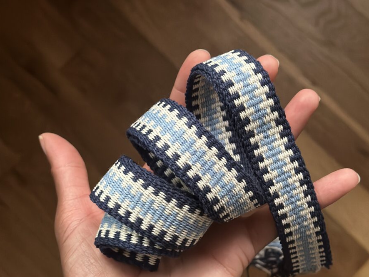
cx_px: 185
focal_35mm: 65
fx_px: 693
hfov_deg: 29.8
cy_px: 130
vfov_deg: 22.6
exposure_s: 1/37
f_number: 1.78
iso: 800
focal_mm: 6.86
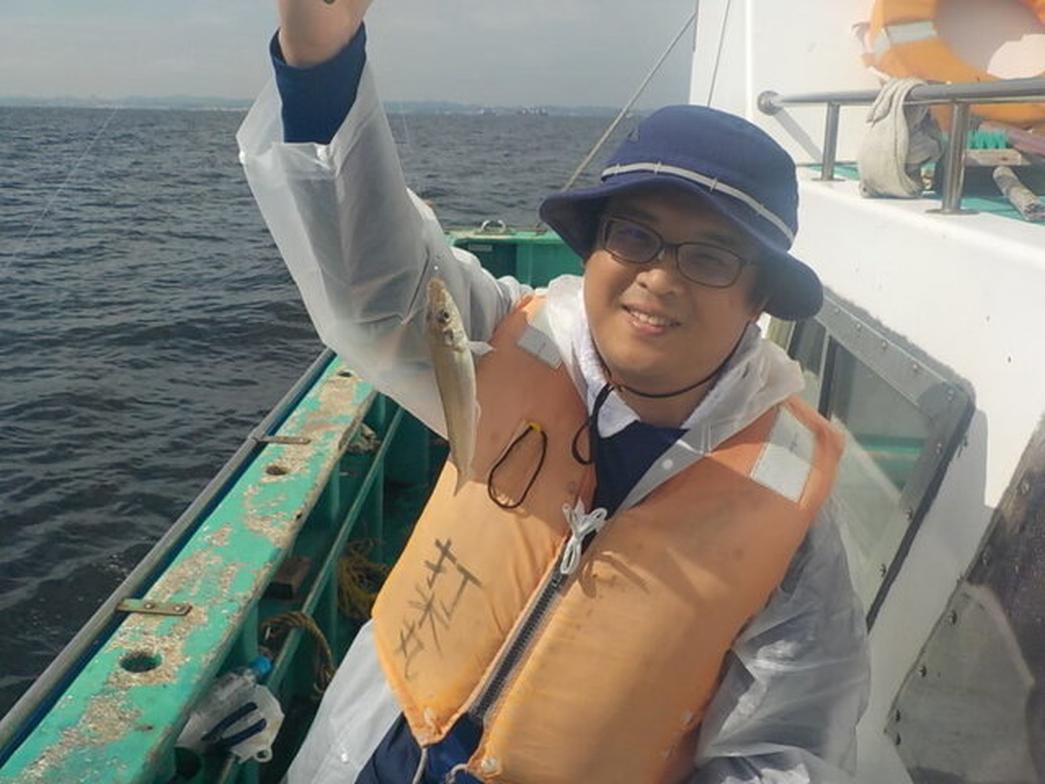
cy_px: 392
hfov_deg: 60.0
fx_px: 906
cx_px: 522
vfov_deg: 46.8
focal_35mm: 30
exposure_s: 1/800
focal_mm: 4.1
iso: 125
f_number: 6.6
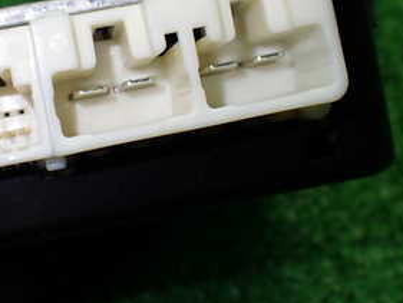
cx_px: 109
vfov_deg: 22.8
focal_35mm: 64
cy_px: 80
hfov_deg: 29.8
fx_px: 745
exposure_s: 1/125
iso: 125
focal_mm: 5.4
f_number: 2.3
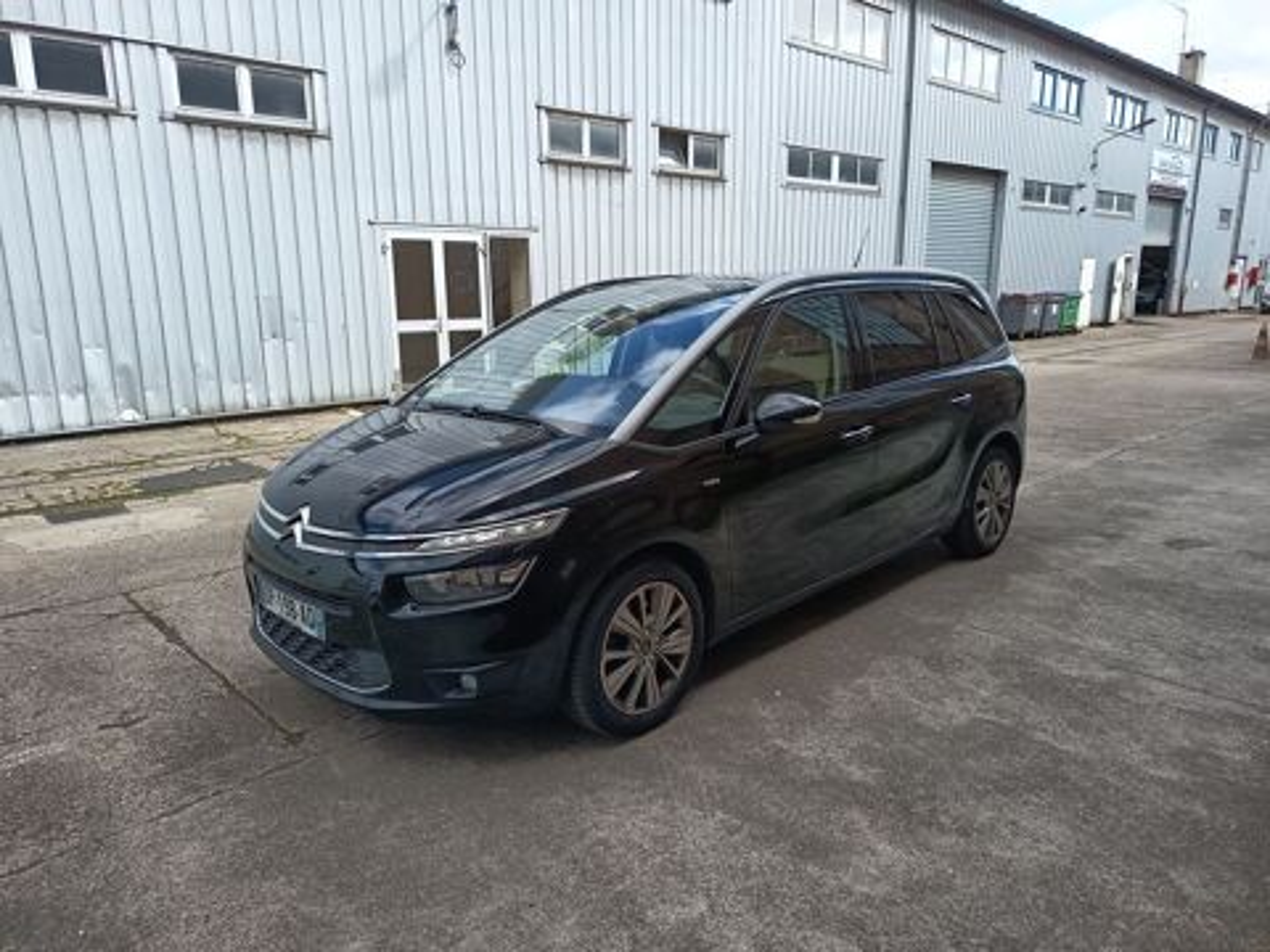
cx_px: 635
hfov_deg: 71.6
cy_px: 476
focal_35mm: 24
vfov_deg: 56.8
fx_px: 881
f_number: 1.7
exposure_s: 1/184
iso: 50
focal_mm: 5.24
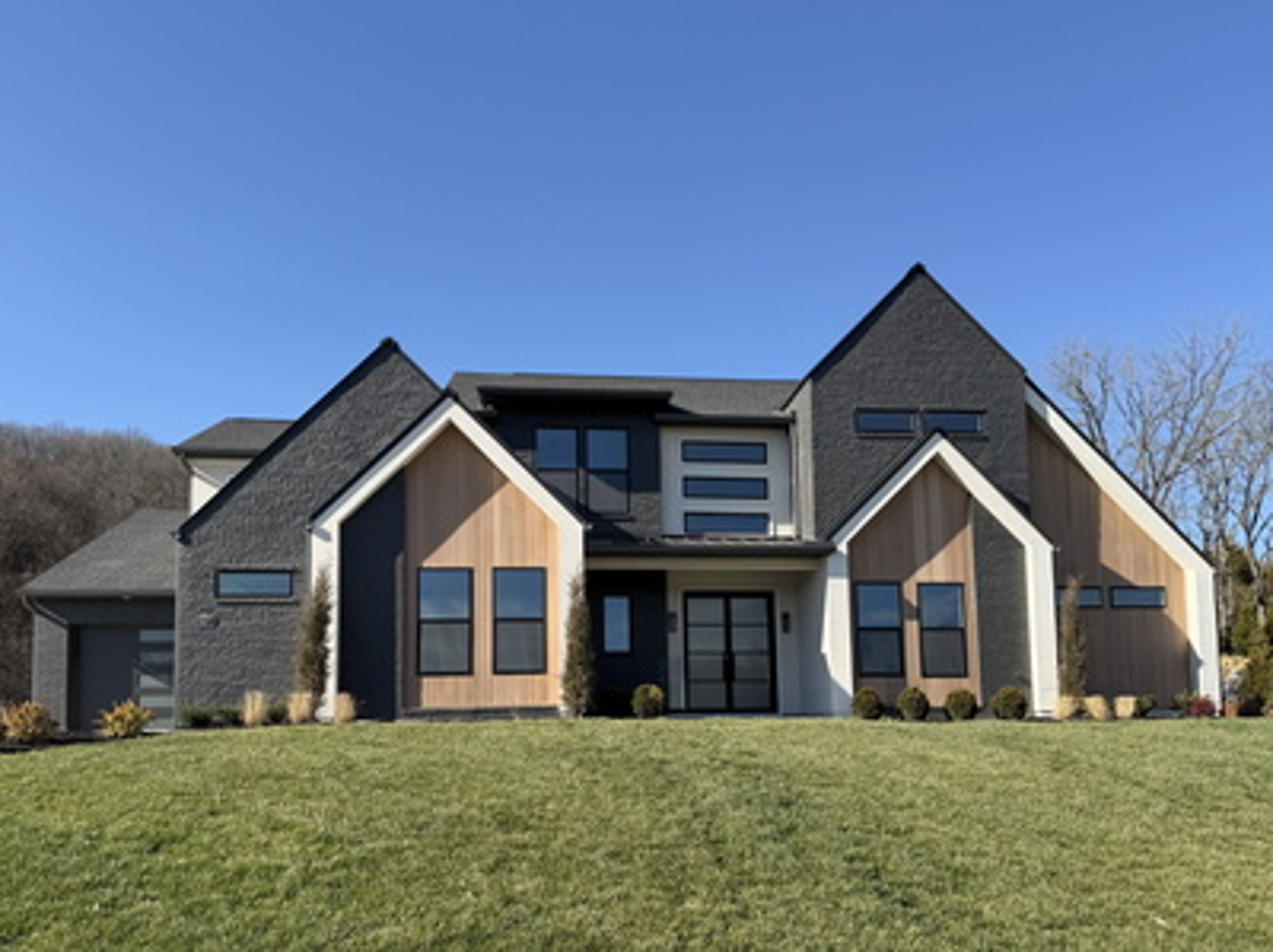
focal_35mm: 24
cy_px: 476
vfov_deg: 56.7
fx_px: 882
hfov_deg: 71.7
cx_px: 636
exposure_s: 1/2907
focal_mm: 6.76
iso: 80
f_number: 1.78
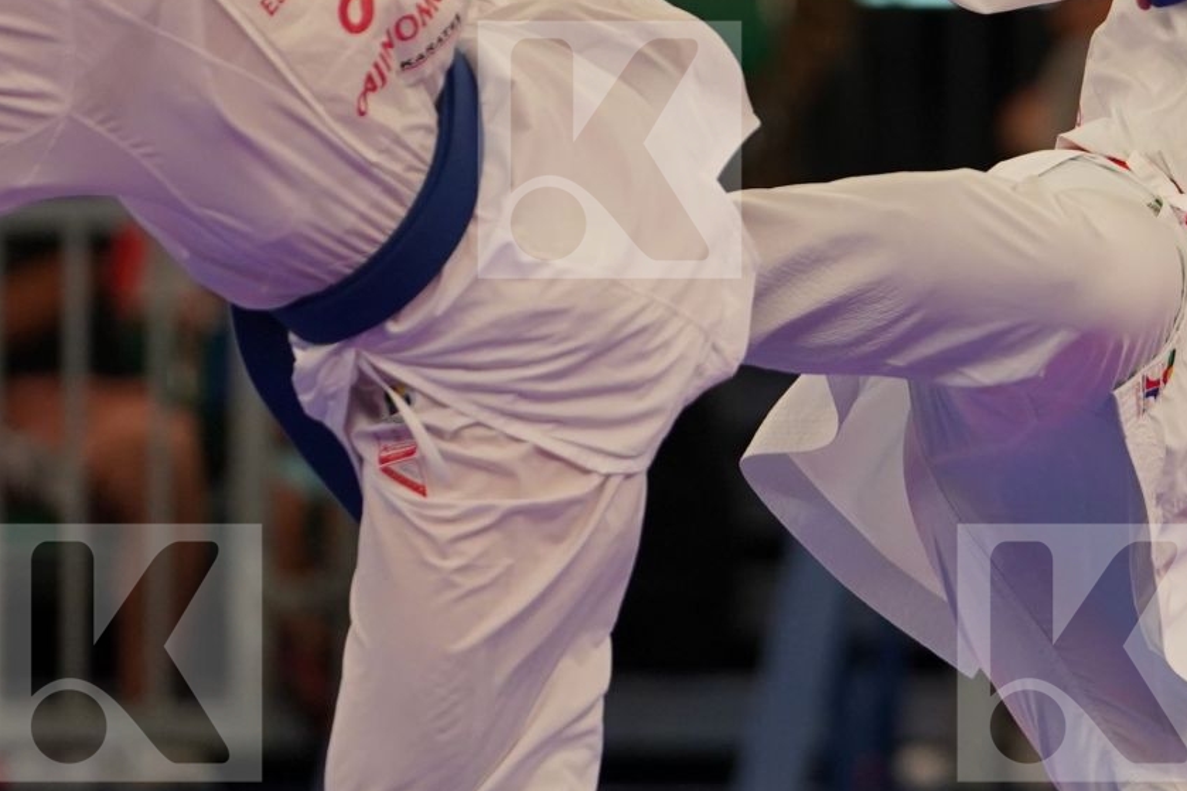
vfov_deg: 2.2
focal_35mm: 637
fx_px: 20998
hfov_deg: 3.2
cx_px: 1089
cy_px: 150
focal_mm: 198
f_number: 2.8
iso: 1250
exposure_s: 1/1000
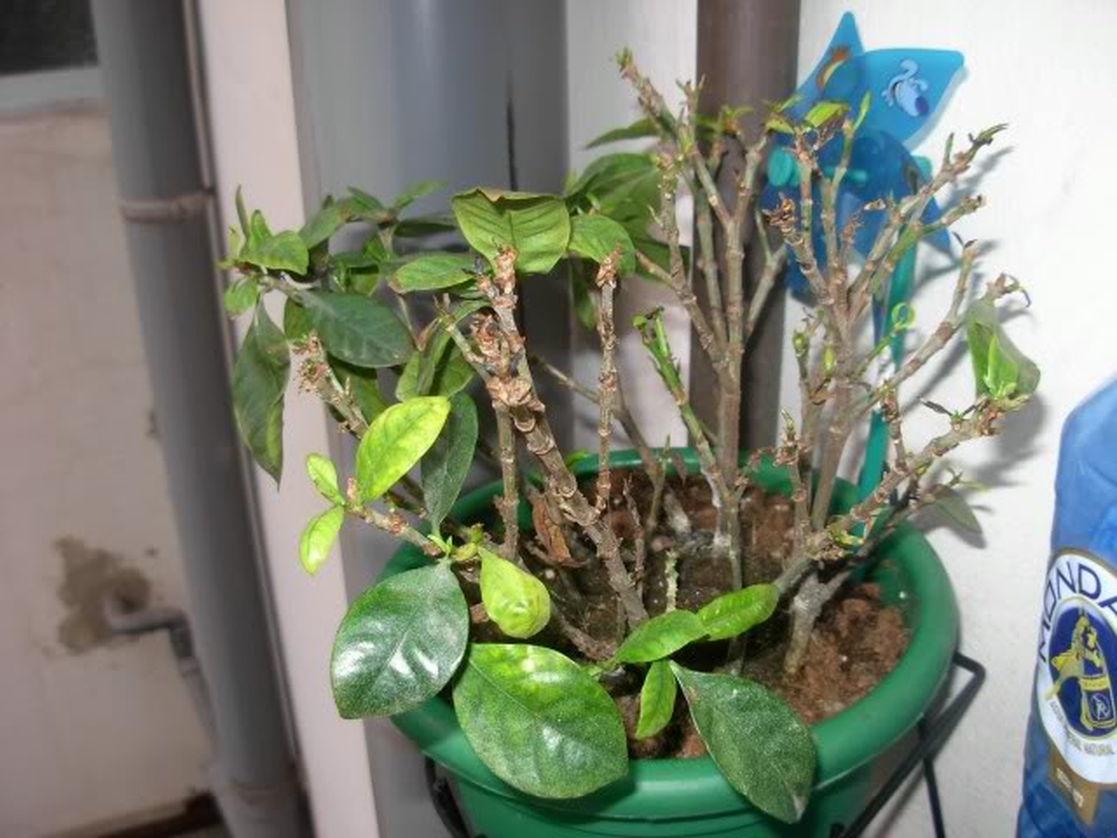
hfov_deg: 49.0
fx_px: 1226
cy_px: 419
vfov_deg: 37.7
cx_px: 558
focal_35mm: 38
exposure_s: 1/22.6
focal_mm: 6.3
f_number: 2.9
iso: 79
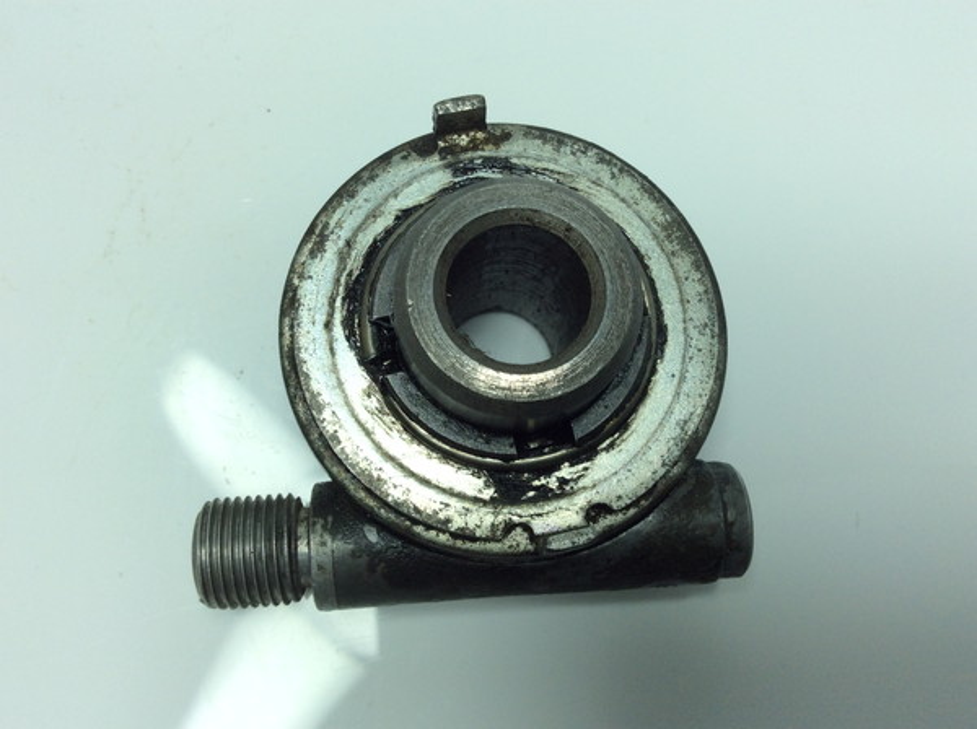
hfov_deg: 56.9
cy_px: 364
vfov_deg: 44.0
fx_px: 902
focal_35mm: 32
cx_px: 488
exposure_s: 1/440
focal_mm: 3.3
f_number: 2.4
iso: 32
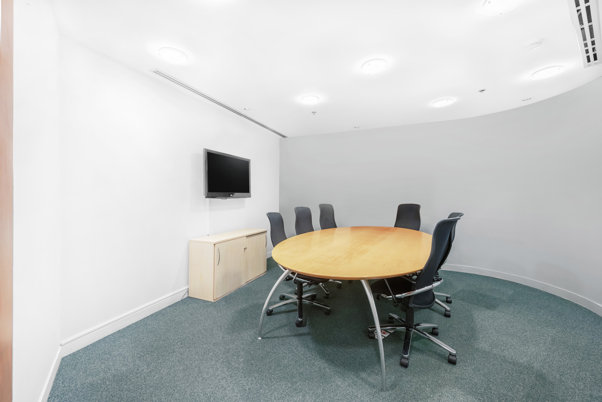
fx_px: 234
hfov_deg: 104.2
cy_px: 201
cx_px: 301
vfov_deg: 81.3
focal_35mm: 14
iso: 800
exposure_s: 1/50
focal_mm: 14
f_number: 10
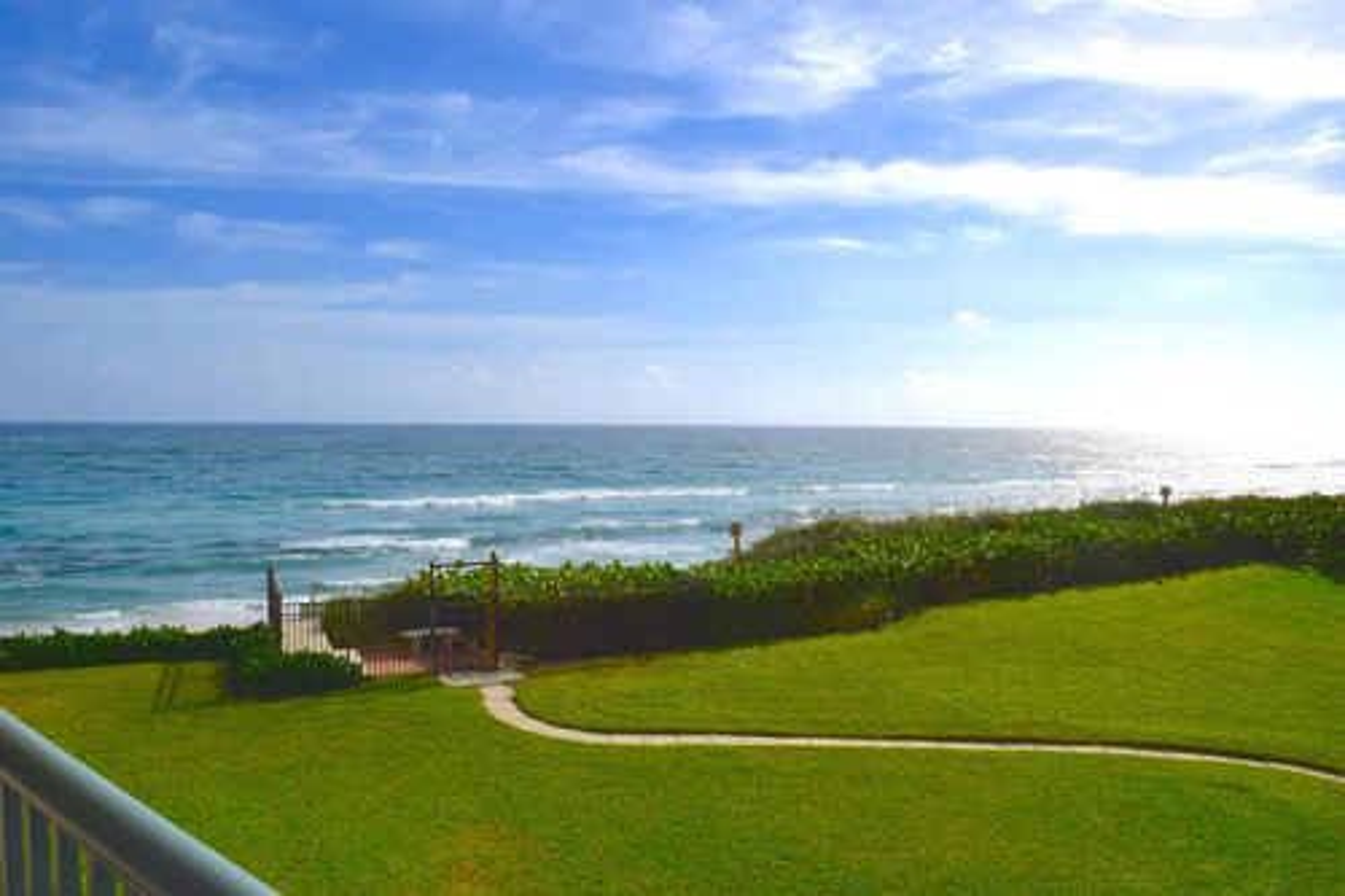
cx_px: 672
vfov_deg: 47.9
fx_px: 1008
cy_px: 448
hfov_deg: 67.4
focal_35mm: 27
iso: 200
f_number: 13
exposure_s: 1/800
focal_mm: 18
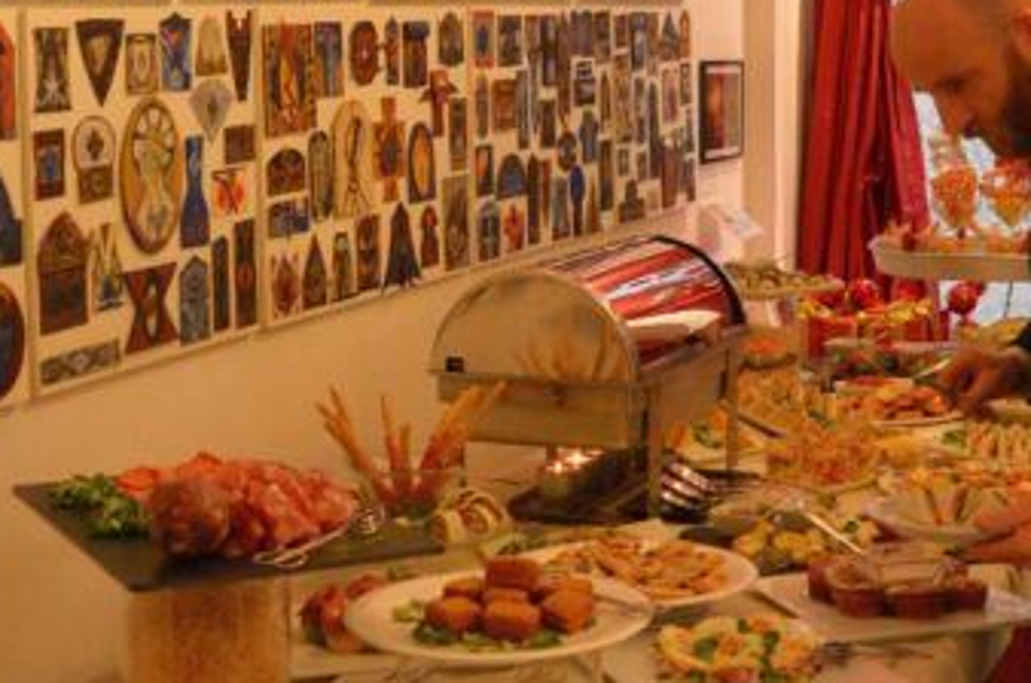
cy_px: 160
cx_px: 668
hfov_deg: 29.5
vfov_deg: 19.8
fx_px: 1944
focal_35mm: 68
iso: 400
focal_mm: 18
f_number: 3.5
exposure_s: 1/25
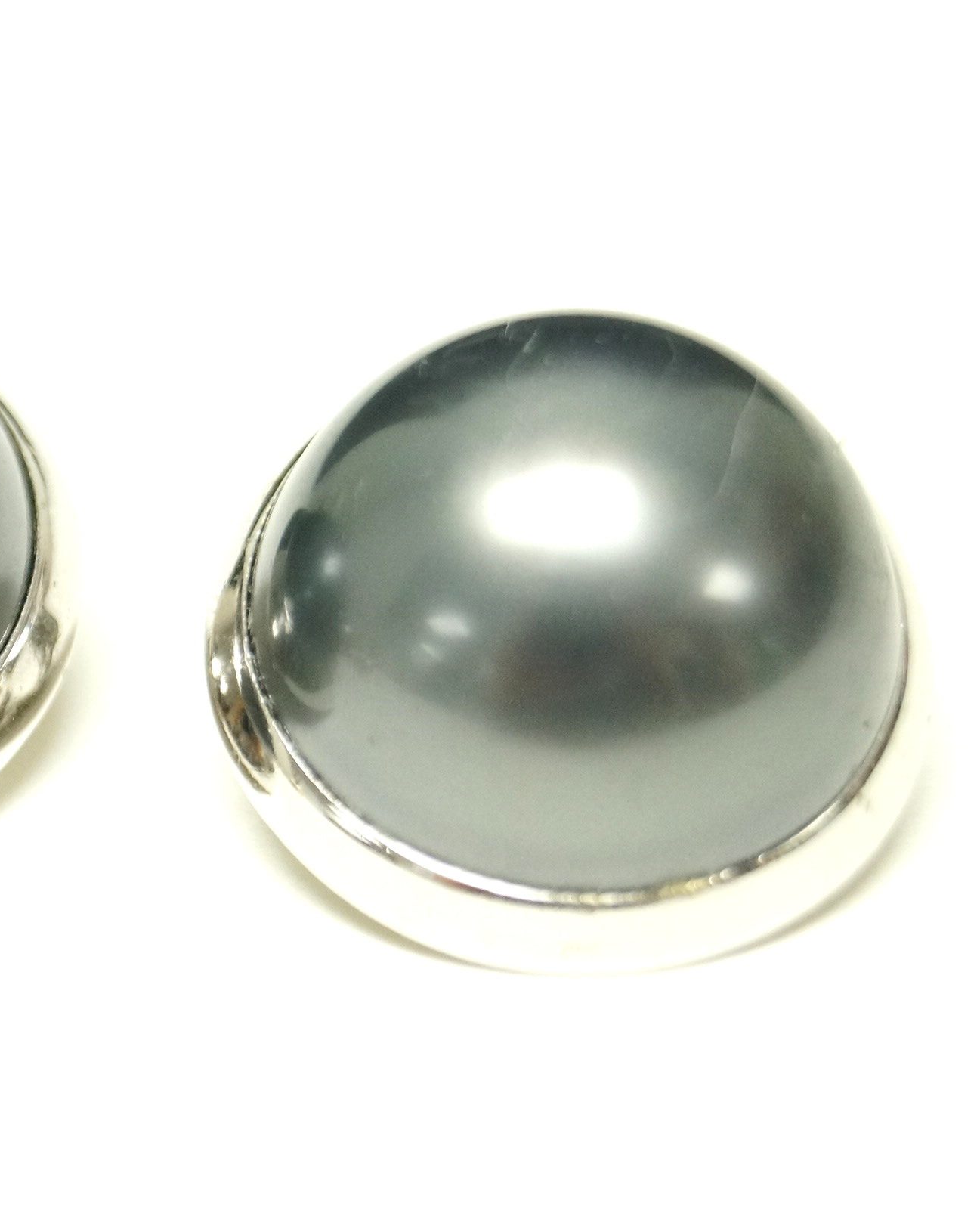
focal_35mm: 117
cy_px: 613
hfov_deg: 13.1
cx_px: 164
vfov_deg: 16.5
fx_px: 4232
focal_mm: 55
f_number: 5.6
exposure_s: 1/100
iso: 2000
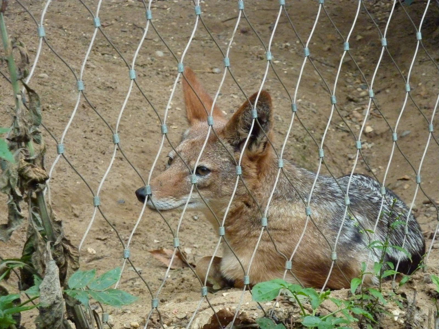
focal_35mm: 137
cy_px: 164
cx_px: 220
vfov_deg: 10.8
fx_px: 1737
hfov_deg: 14.4
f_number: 4.5
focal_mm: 22.5
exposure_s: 1/200
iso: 800
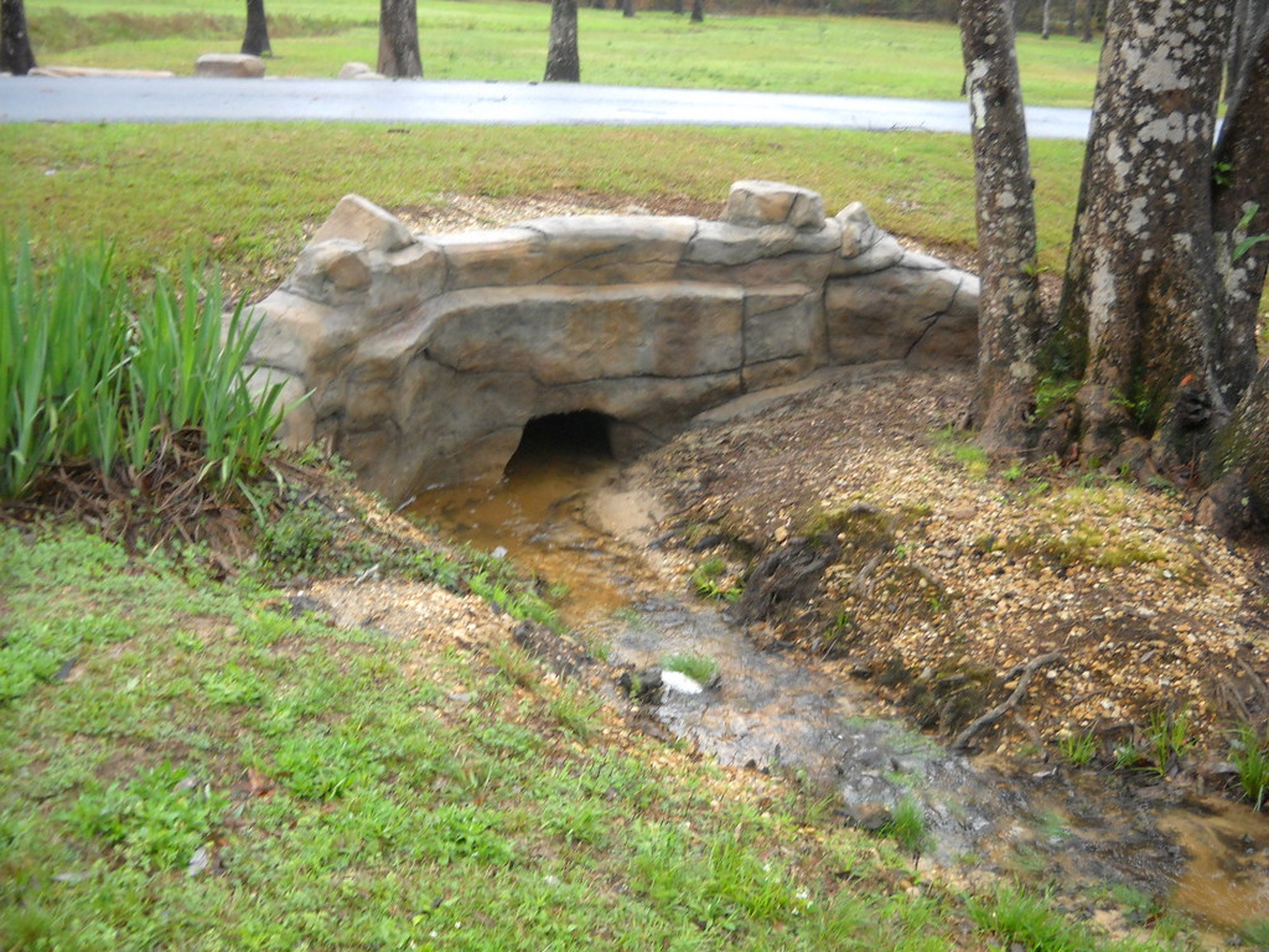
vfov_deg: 35.1
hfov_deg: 45.8
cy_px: 476
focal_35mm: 41
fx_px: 1503
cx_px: 634
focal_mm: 6.72
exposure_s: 1/60
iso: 259
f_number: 3.1
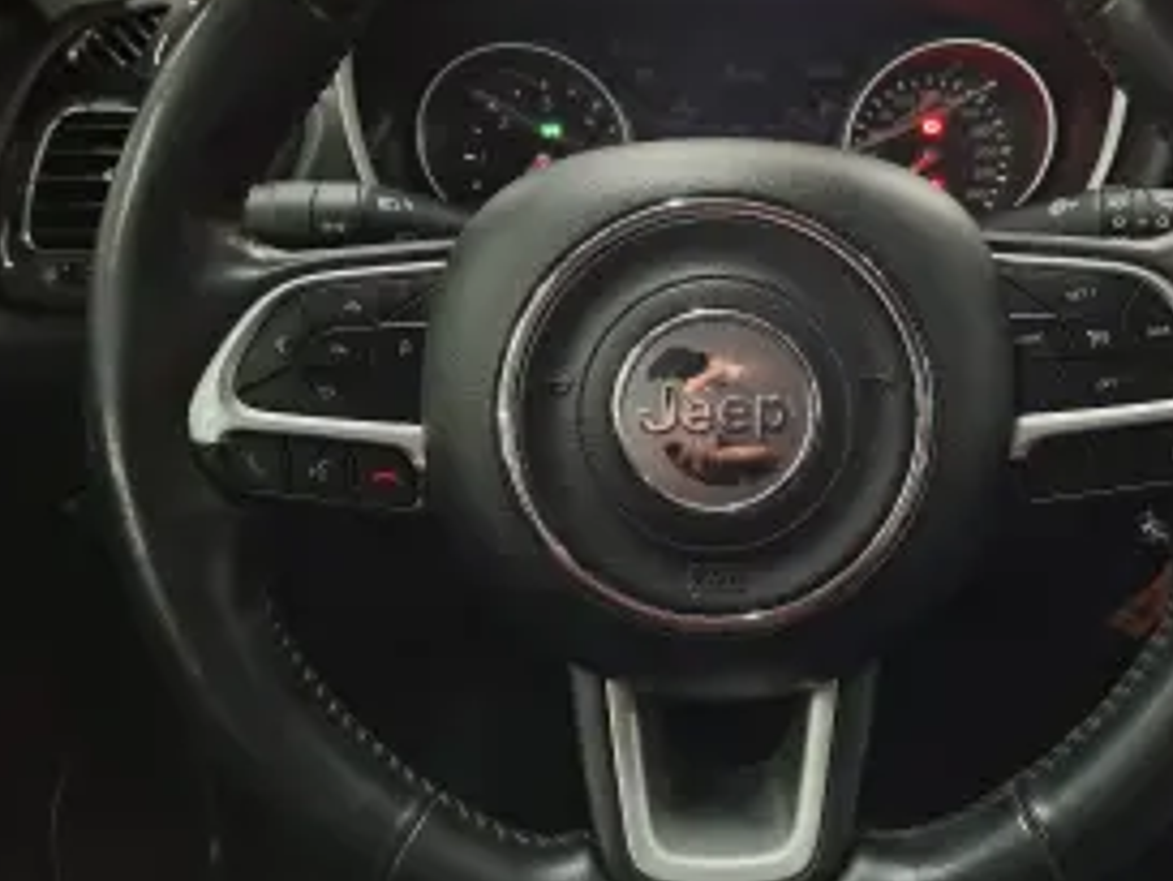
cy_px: 327
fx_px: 1119
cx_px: 756
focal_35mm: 33
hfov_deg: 54.5
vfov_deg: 42.6
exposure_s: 1/25
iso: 400
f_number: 1.8
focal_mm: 4.69
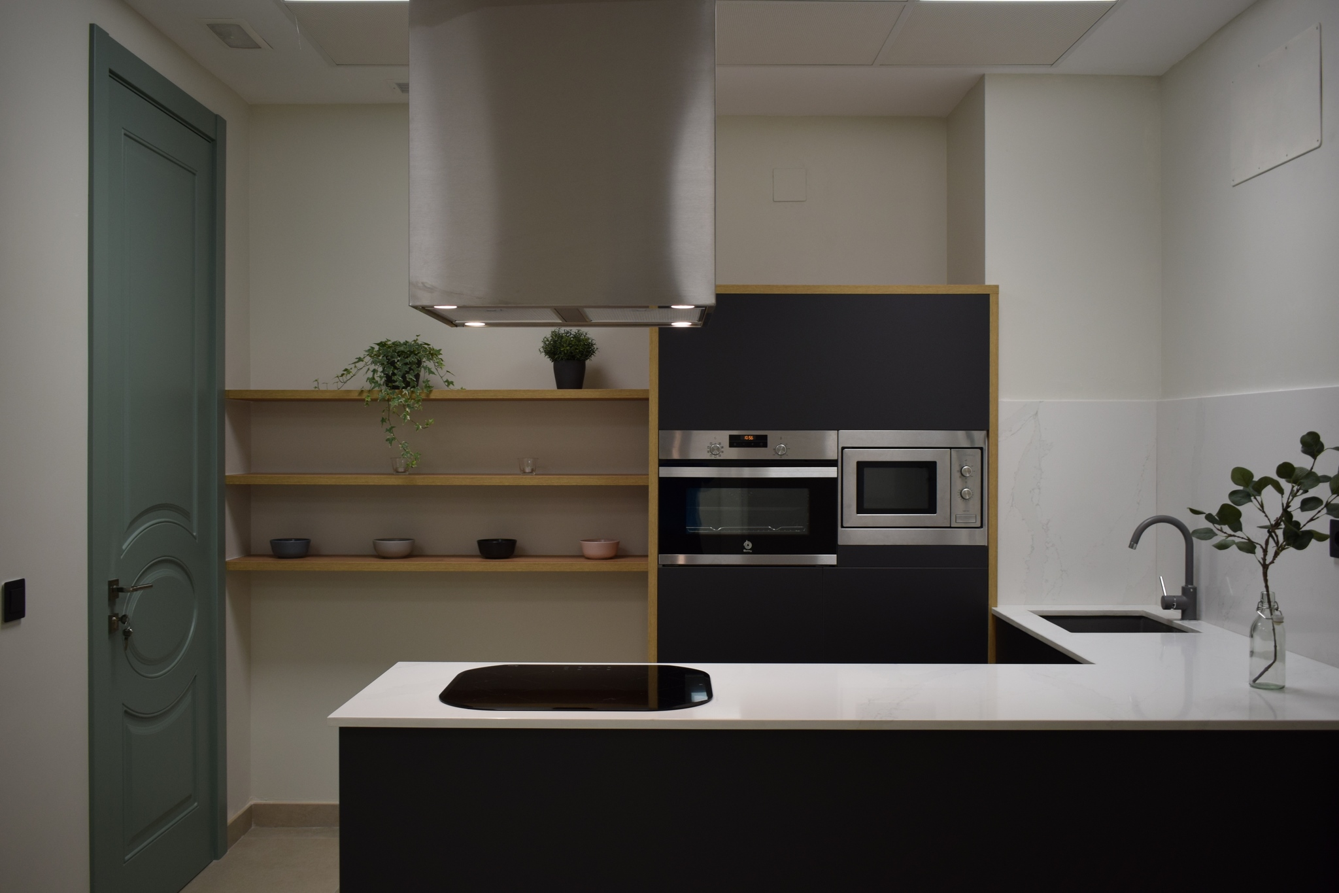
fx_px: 1227
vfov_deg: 40.0
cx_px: 670
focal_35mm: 33
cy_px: 446
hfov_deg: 57.2
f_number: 4.5
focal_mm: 22
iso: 400
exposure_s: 1/80
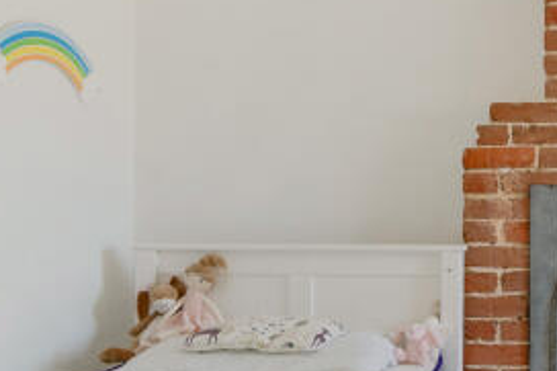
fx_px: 990
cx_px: 661
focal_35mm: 64
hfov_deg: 27.7
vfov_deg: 21.2
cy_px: 212
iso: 320
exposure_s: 1/5
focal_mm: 17
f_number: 10
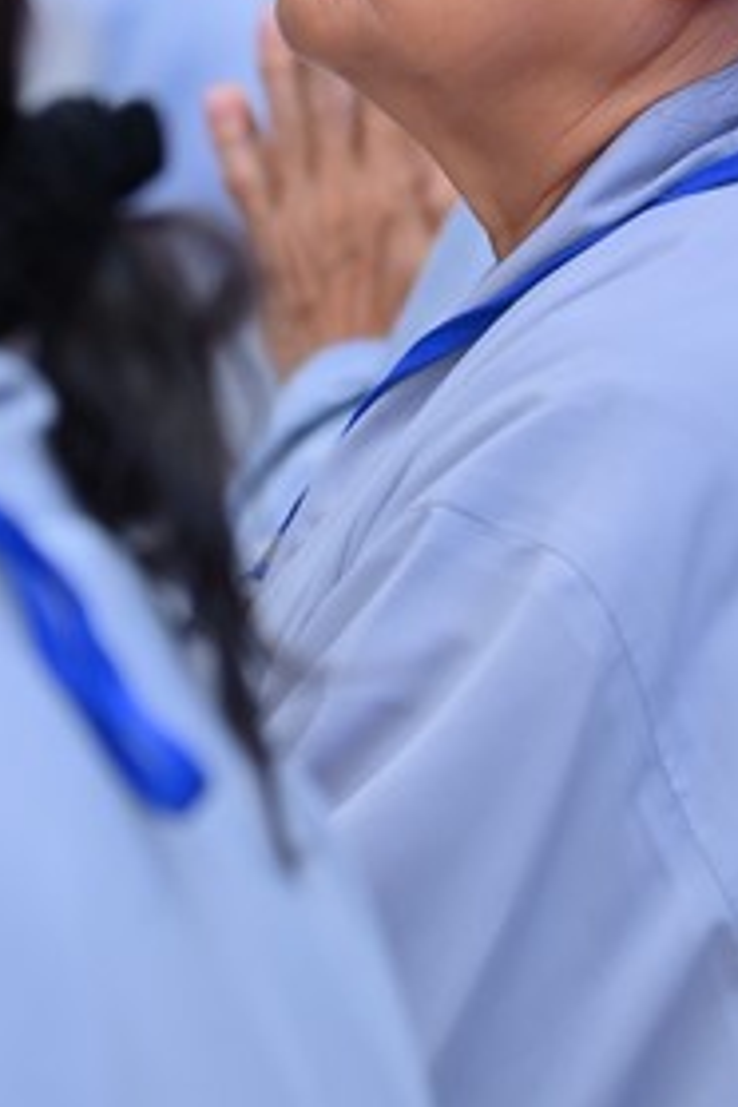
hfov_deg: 4.9
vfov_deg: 7.3
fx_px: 8609
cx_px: 565
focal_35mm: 280
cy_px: 151
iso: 1000
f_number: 5
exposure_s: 1/100
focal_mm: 120
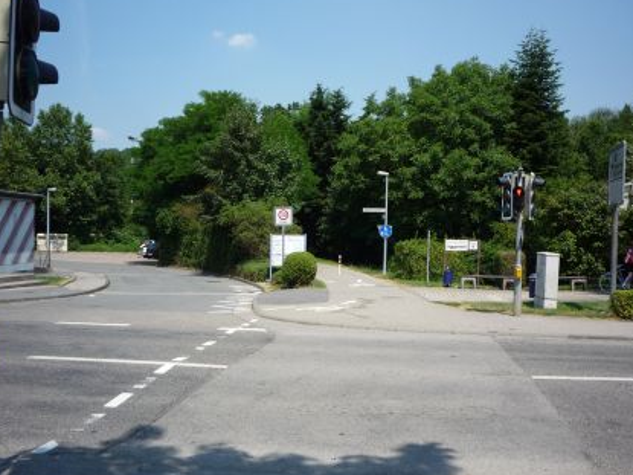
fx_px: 676
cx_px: 326
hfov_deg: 50.1
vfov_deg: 38.6
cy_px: 254
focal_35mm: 37
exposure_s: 1/500
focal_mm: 5.2
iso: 100
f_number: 5
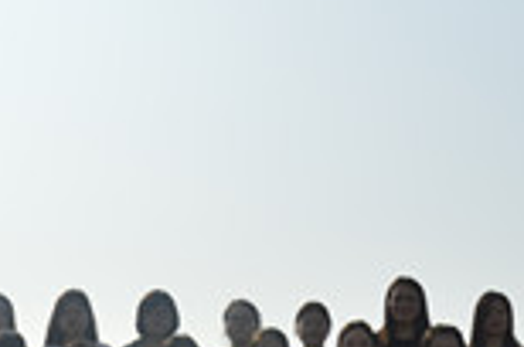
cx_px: 242
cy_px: 277
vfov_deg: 12.7
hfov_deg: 19.1
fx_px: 1554
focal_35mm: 107
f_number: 10
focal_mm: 22
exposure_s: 1/400
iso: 100
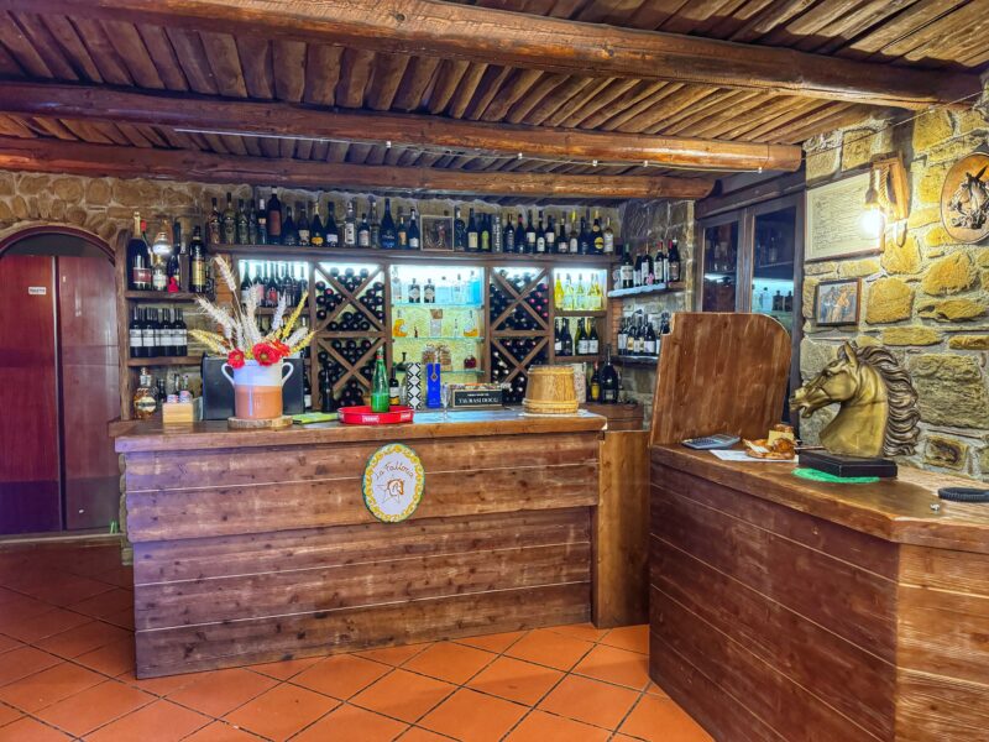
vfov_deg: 56.8
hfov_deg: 71.6
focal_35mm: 24
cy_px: 371
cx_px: 494
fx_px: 686
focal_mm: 6.76
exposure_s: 1/33
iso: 640
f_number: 1.78
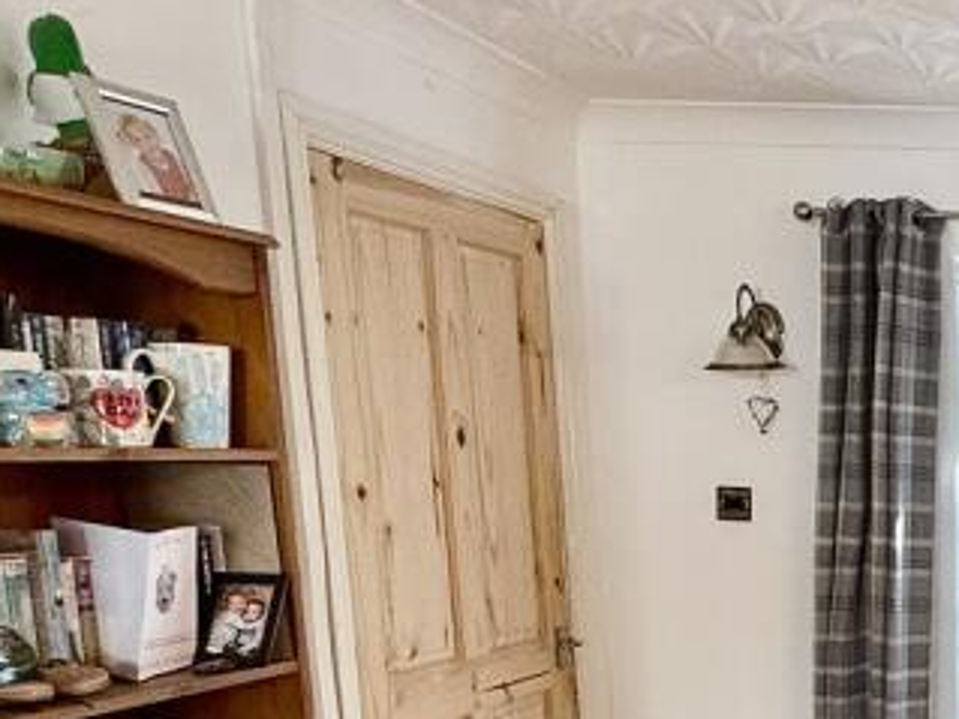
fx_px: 1246
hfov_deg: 31.2
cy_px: 647
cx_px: 1287
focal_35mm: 45
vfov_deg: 30.7
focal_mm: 2.22
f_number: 2.2
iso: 100
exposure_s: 1/100
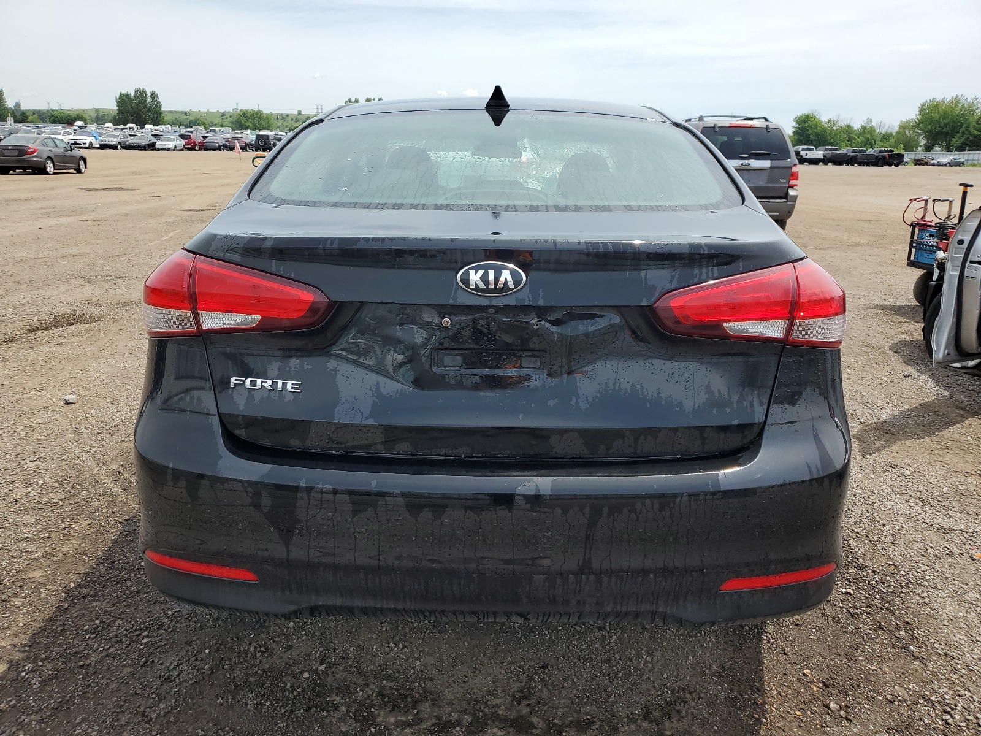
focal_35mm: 26
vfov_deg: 53.1
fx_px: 737
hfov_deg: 67.3
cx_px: 490
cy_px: 368
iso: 50
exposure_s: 1/2500
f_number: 1.5
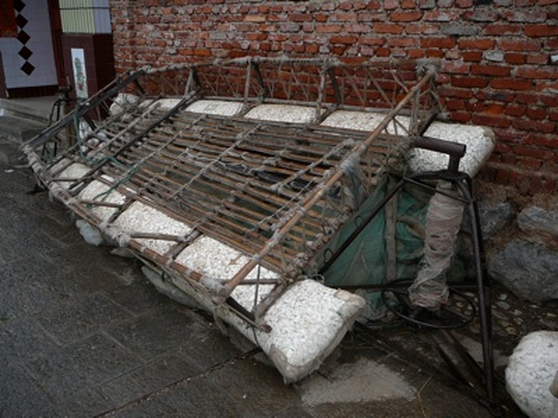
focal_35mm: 35
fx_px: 564
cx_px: 279
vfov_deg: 40.7
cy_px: 209
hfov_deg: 52.6
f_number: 2.8
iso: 80
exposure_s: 1/400
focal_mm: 5.2
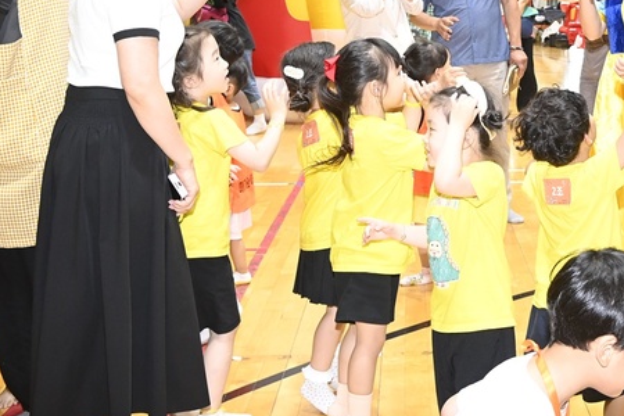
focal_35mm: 60
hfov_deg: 32.0
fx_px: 1040
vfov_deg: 22.1
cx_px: 546
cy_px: 43
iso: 2500
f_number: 6.3
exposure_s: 1/200
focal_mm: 30
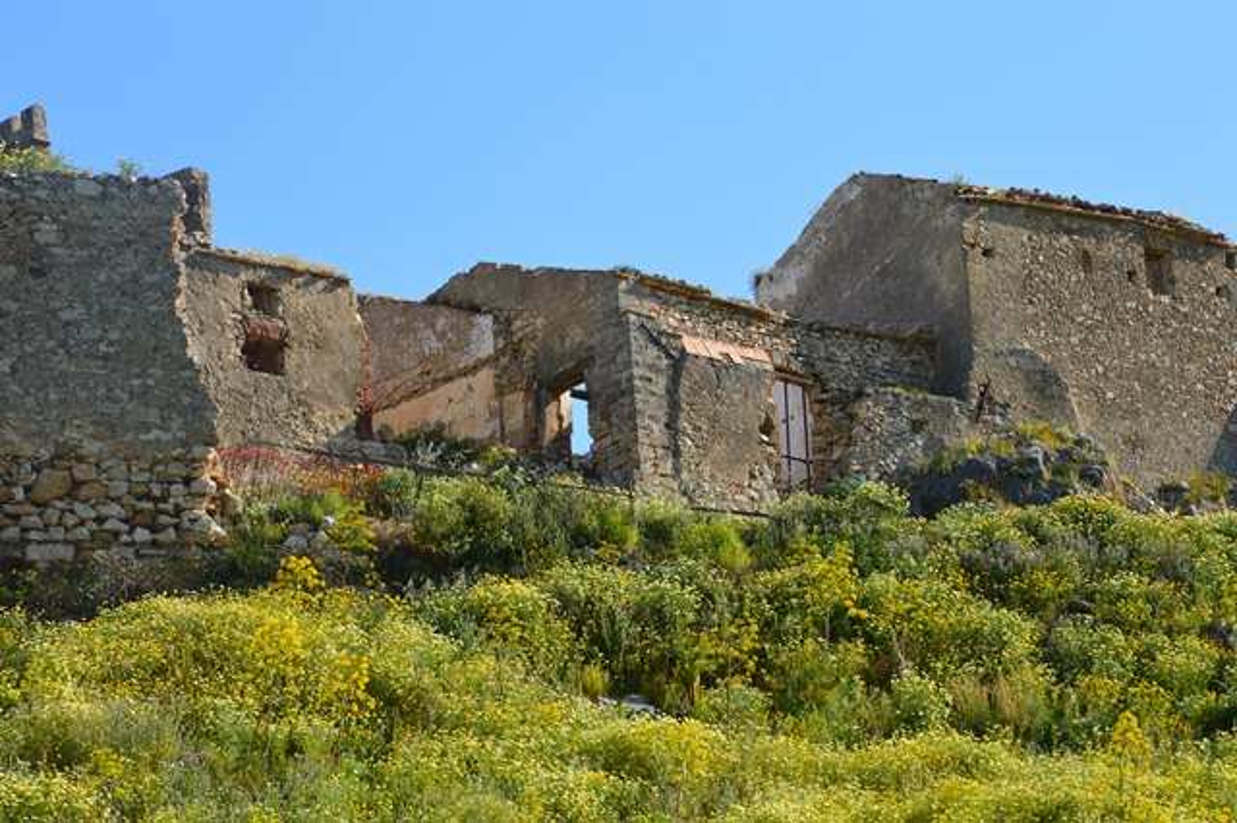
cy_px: 412
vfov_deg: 10.1
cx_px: 618
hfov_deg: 15.2
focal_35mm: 135
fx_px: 4636
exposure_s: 1/400
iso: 400
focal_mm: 90
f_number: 11
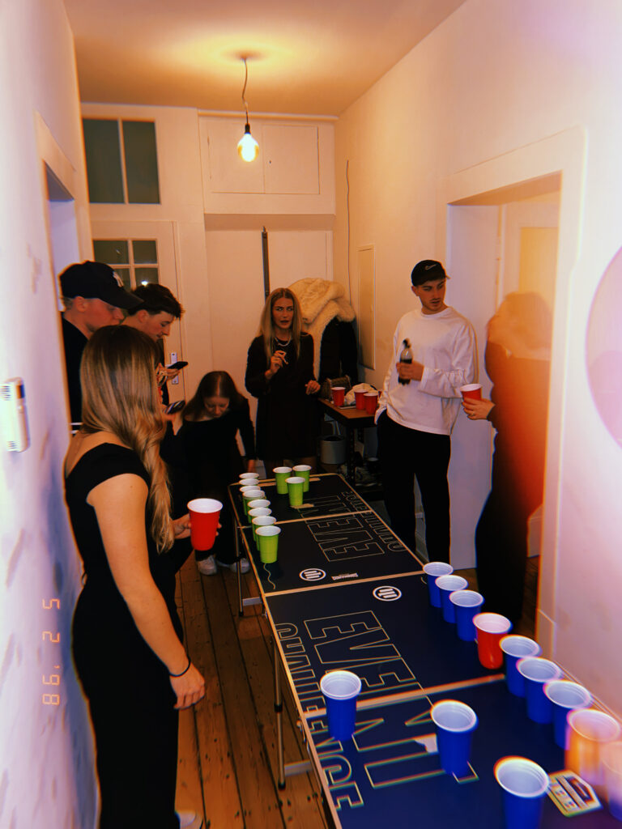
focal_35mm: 26
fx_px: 623
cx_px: 311
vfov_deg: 67.3
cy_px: 414
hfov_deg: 53.1
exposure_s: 1/12
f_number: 1.5
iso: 80
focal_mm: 5.7
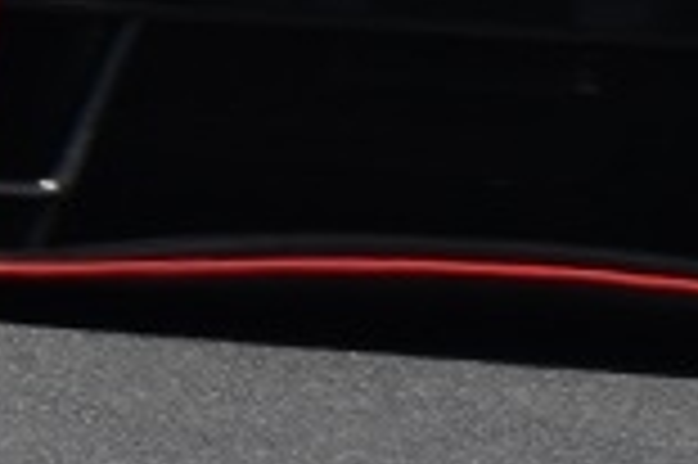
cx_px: 32
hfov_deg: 0.5
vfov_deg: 0.4
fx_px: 75148
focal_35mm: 3880
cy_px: -631
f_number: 9
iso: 100
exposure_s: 1/1000
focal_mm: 400
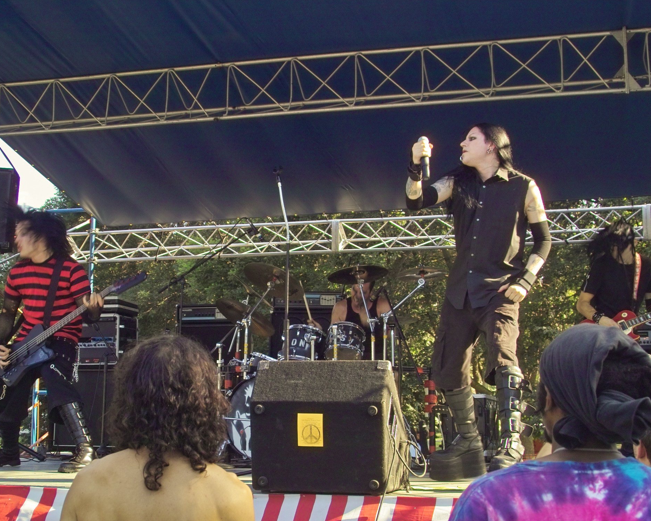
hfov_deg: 32.5
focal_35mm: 58
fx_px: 1117
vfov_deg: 26.2
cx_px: 347
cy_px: 262
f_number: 6.7
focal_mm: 30
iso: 200
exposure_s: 1/60
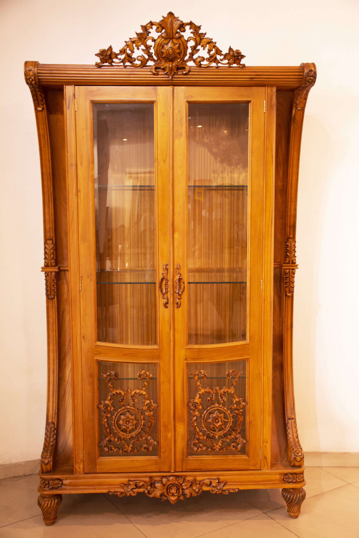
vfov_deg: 49.6
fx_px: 583
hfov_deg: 34.2
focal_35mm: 39
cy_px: 269
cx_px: 180
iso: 1100
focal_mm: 26
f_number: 3.8
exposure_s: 1/30
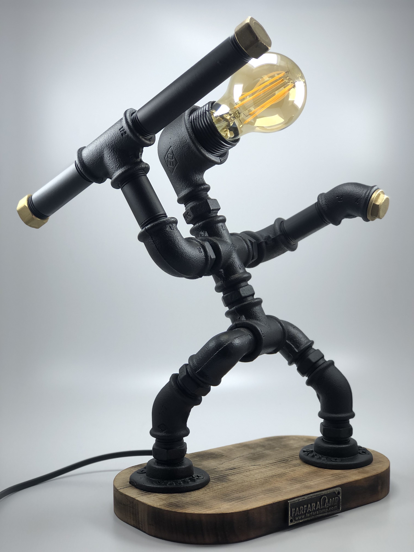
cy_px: 276
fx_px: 909
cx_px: 207
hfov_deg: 25.7
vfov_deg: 33.8
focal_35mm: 57
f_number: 2.8
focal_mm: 6.6
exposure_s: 1/100
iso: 20
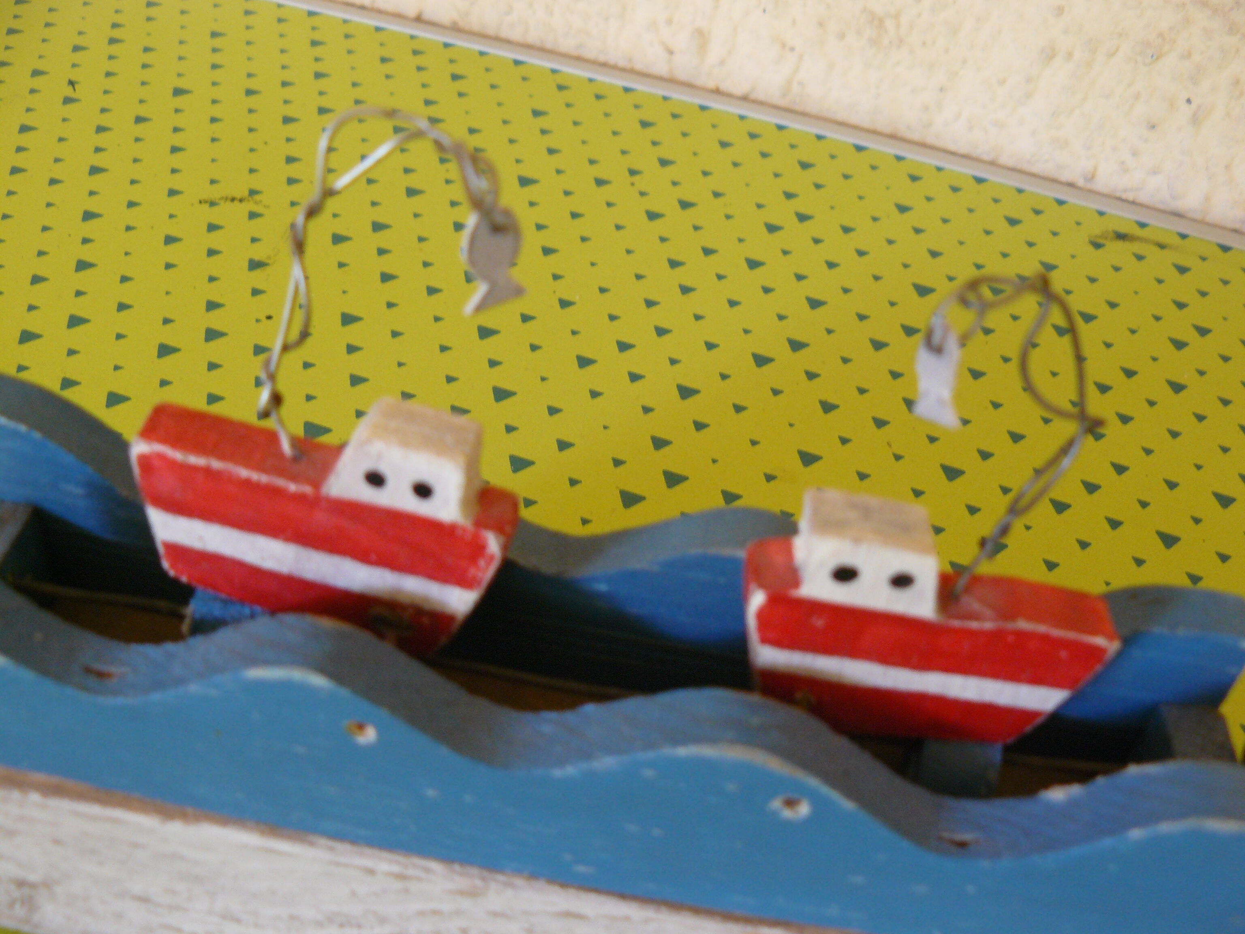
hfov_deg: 51.4
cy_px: 467
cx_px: 622
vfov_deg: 39.7
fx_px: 1295
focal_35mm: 36
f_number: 2.8
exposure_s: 1/13
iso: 200
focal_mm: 6
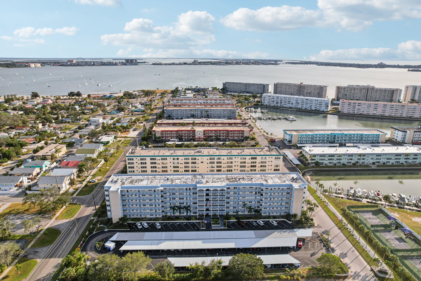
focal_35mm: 22
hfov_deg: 78.6
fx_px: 257
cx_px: 210
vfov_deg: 57.2
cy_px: 140
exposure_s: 1/2500
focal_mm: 8.4
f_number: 2.8
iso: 130
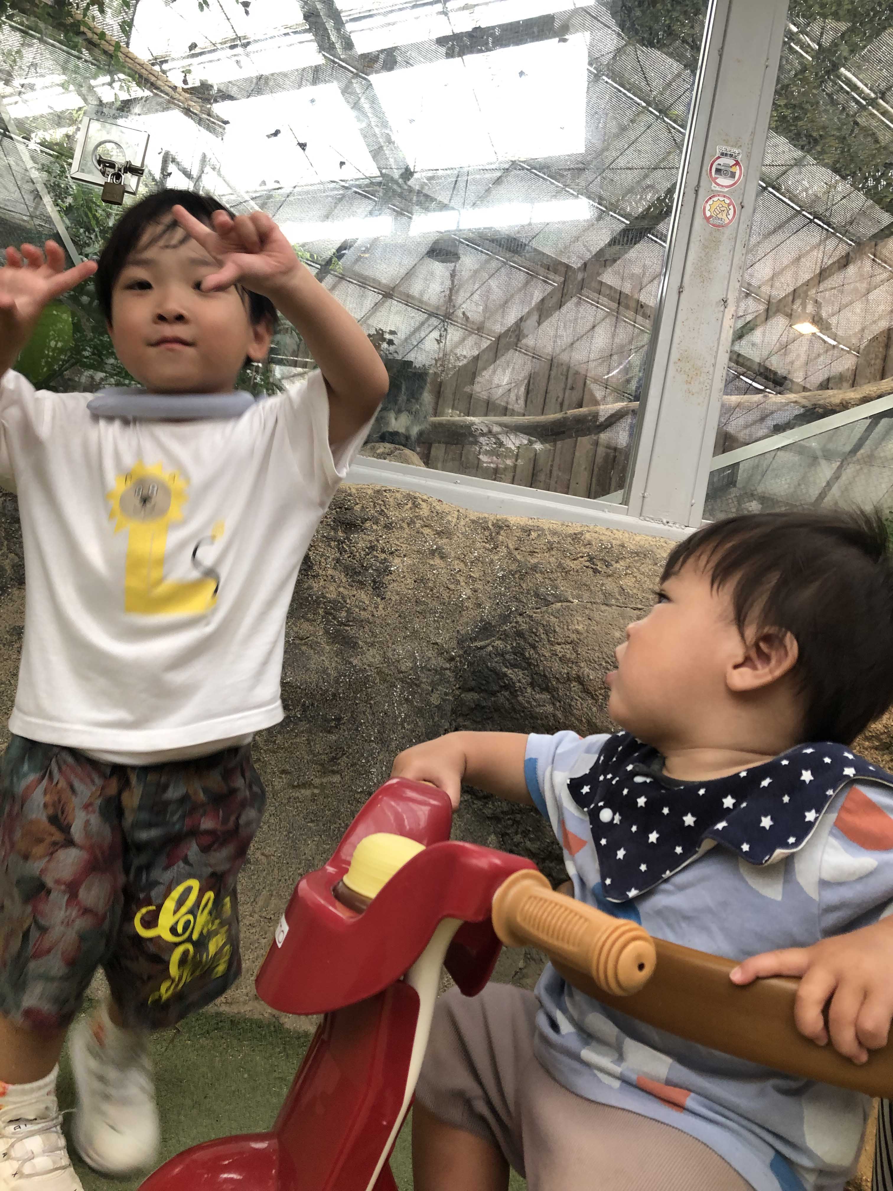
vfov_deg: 63.4
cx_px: 446
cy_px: 596
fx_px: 963
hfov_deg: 49.7
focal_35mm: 28
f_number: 1.8
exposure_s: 1/60
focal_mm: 3.99
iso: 100
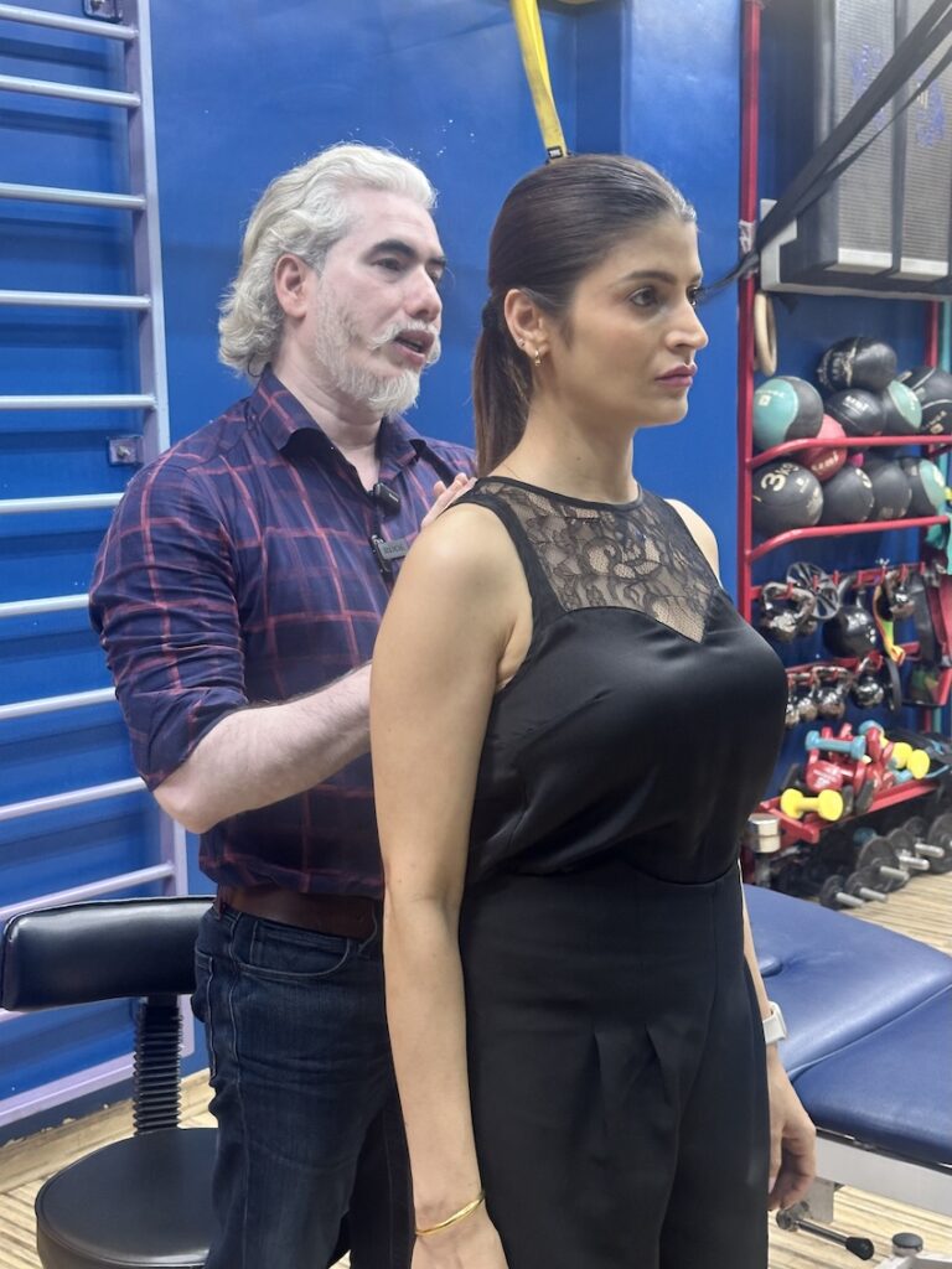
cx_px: 476
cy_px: 634
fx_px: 1760
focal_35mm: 48
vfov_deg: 39.7
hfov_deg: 30.3
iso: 125
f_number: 1.78
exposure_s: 1/50
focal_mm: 6.86
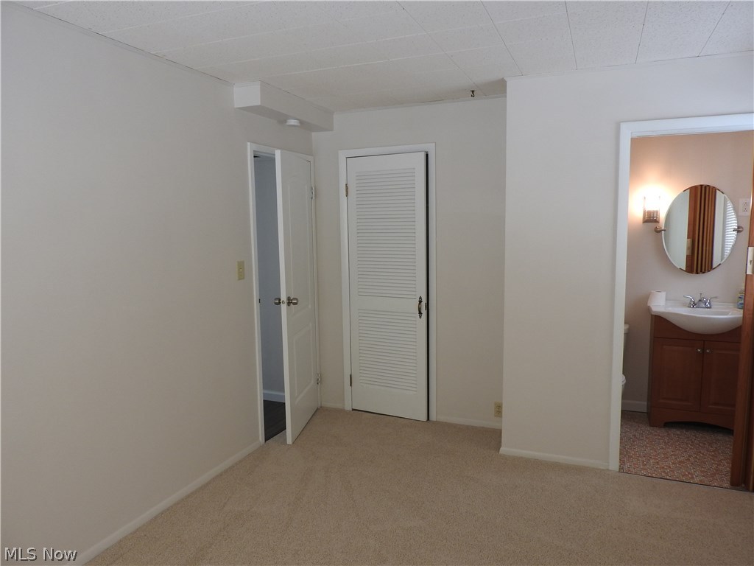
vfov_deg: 56.8
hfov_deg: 71.6
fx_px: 523
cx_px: 377
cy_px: 283
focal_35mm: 24
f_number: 3.3
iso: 110
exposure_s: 1/30
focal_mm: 4.3
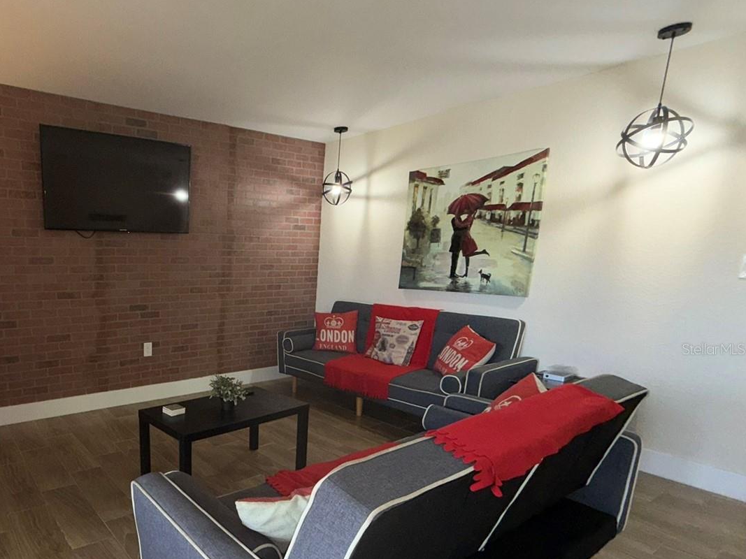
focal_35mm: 21
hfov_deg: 73.6
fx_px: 453
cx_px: 189
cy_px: 349
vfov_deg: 62.6
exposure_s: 1/60
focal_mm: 2.22
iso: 64
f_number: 2.2
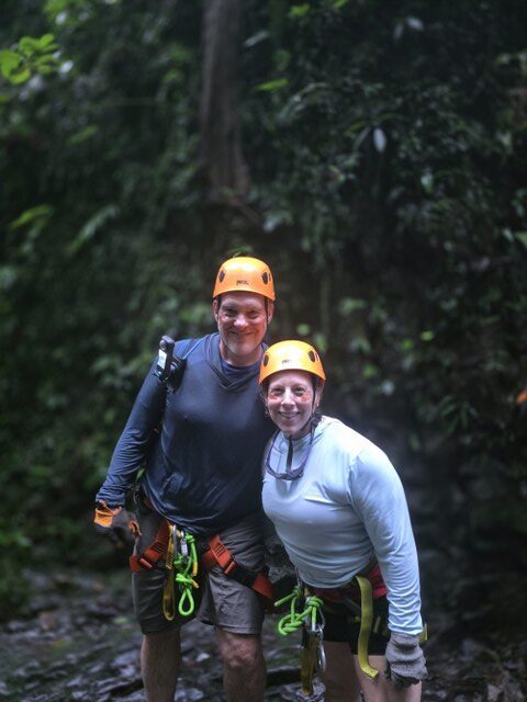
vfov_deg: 73.9
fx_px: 467
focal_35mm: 23
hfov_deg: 58.9
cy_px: 351
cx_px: 264
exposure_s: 1/120
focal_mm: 6.3
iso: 2000
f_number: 1.7
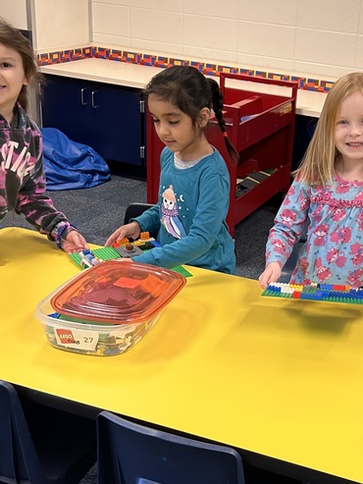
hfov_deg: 26.5
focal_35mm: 54
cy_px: 268
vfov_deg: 35.5
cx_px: 294
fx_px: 755
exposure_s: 1/109
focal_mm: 5.7
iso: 125
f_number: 1.5
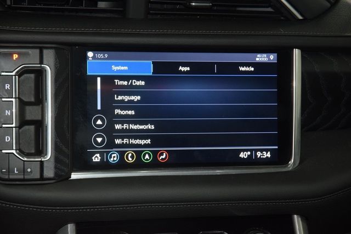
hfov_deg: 19.5
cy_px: 117
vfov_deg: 13.0
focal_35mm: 105
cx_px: 176
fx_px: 1024
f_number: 4.5
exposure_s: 1/60
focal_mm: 70
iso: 1800
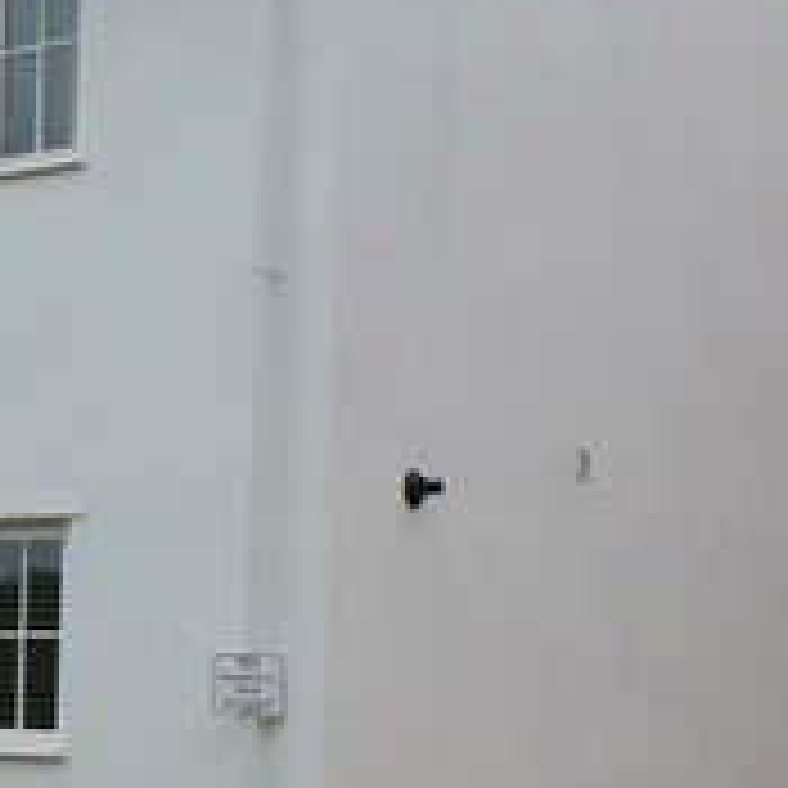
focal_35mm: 85
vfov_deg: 20.4
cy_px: 507
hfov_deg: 19.7
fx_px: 2189
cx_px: -45
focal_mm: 4.3
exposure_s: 1/500
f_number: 4
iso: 100
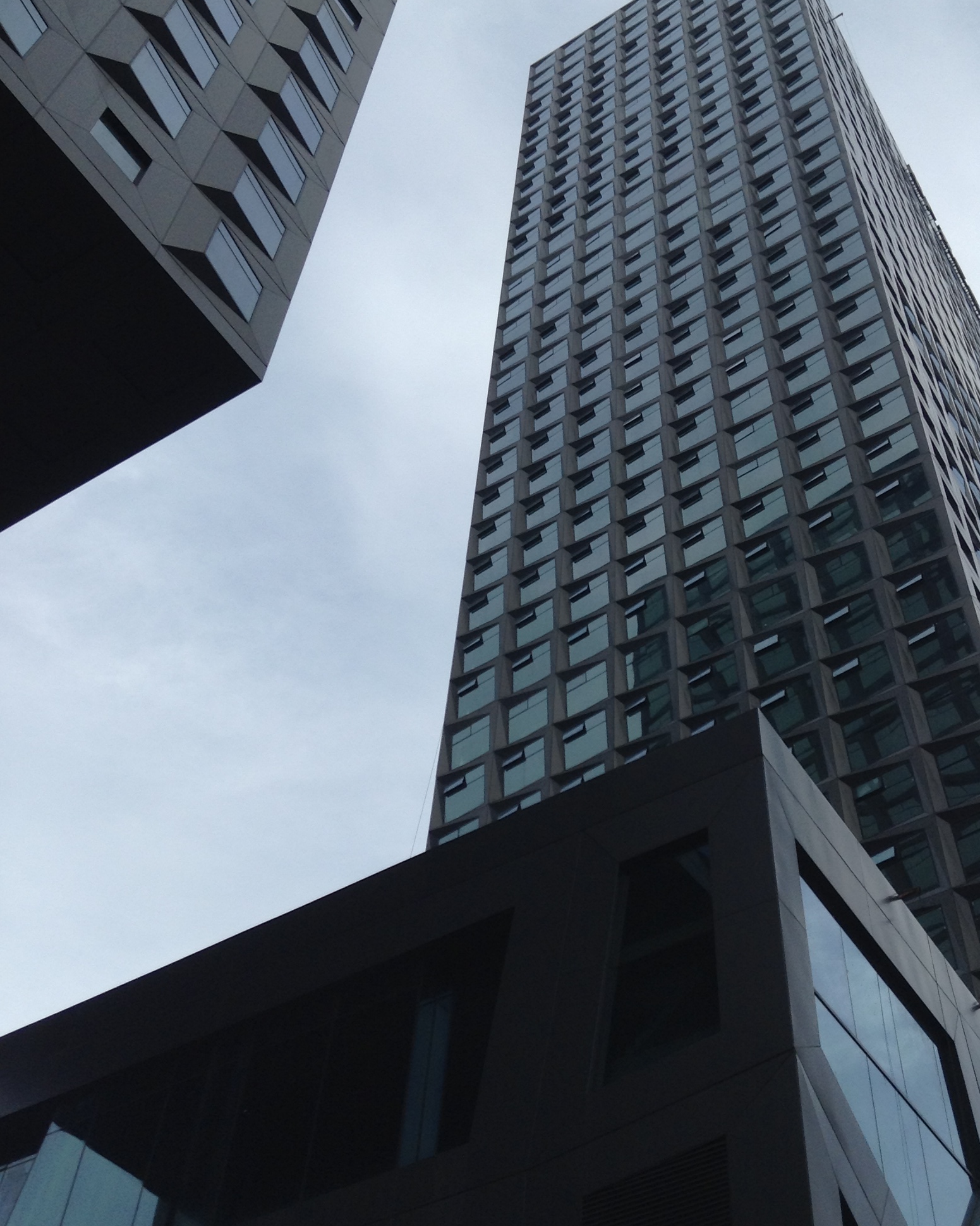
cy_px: 633
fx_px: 1559
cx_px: 611
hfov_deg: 34.7
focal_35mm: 43
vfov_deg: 42.9
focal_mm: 3.3
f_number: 2.4
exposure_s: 1/442
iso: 32
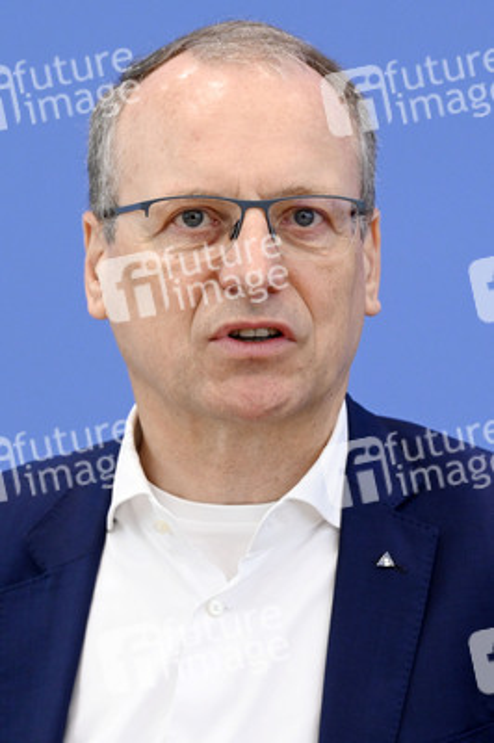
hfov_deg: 9.4
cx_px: 247
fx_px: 2990
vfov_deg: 14.2
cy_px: 372
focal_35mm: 145
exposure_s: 1/500
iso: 4000
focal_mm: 145
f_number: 7.1
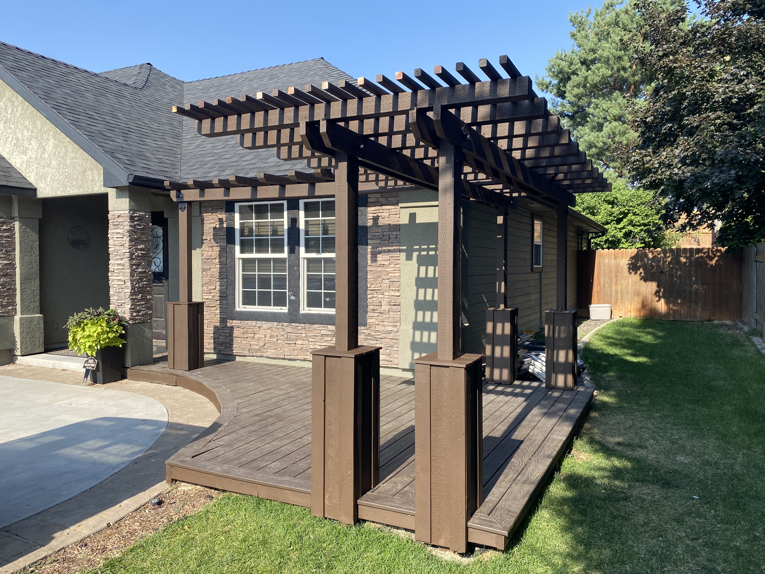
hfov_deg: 67.3
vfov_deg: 53.1
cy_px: 287
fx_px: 575
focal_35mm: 26
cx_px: 382
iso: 32
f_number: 1.8
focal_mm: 4.25
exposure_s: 1/1232
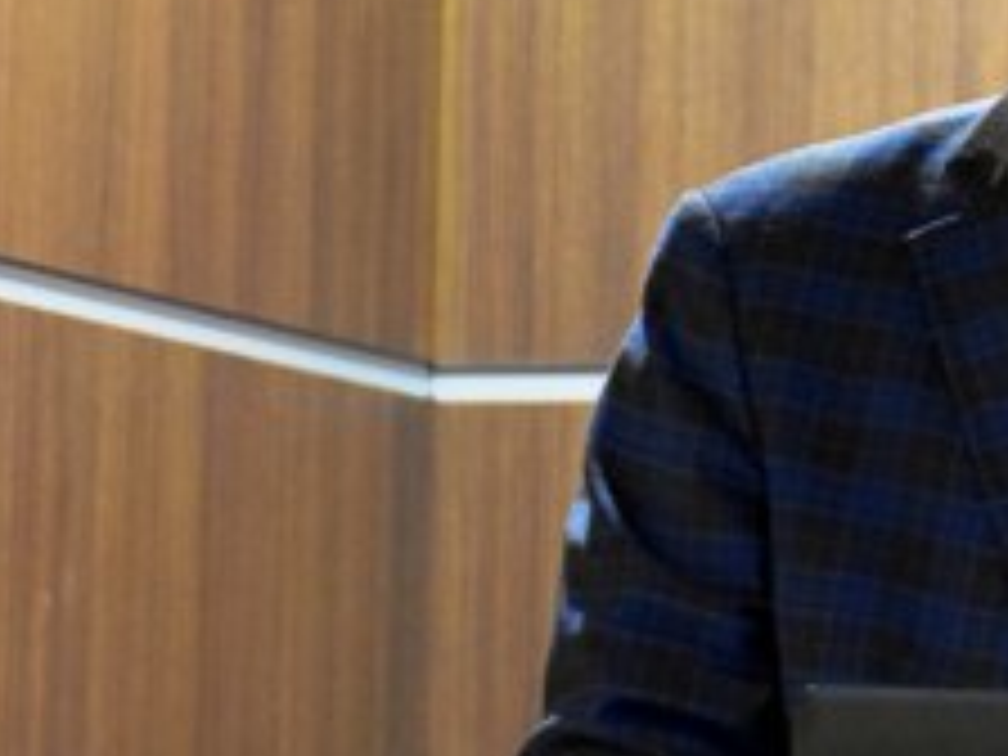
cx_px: 1341
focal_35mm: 256
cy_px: 385
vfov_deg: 5.8
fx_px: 7455
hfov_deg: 7.6
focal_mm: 62
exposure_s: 1/60
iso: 2800
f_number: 5
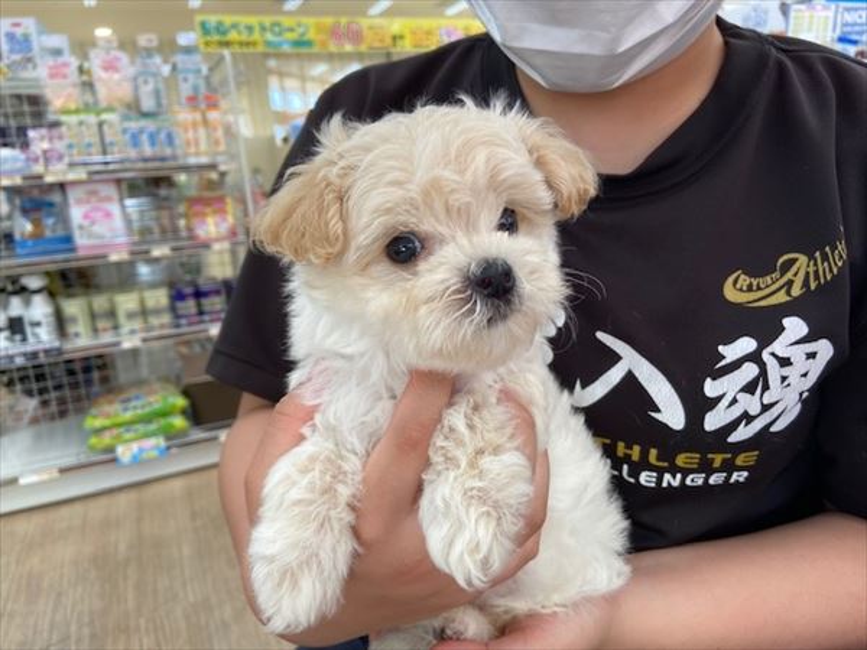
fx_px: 651
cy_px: 325
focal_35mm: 26
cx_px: 434
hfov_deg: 67.3
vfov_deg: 53.1
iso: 80
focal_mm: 4.25
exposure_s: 1/120
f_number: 1.8
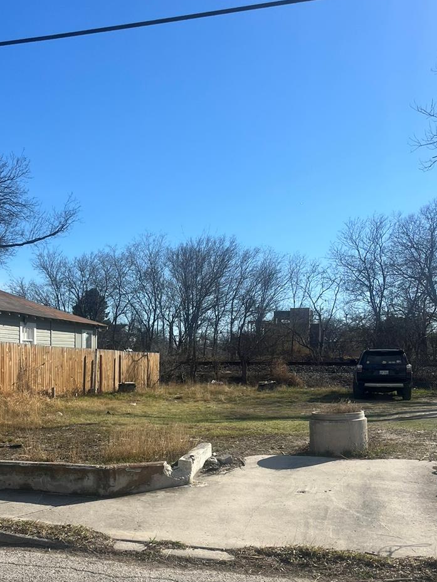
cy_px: 411
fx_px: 724
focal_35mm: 43
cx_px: 115
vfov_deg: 42.9
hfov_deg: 33.0
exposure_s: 1/4484
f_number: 1.6
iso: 50
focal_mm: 5.1
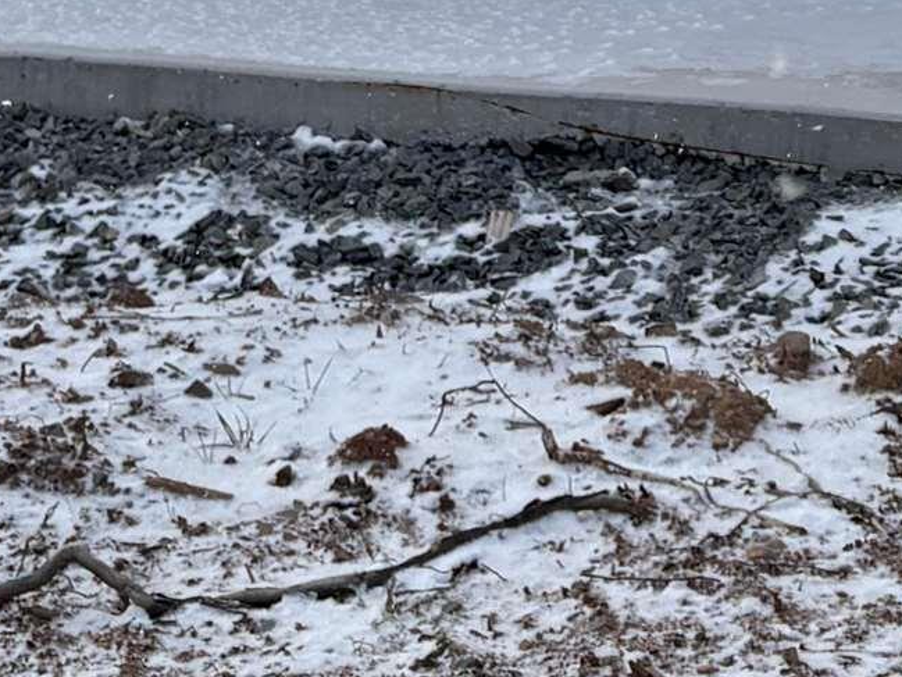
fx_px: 3206
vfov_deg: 10.9
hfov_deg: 15.8
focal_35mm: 123
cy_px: -724
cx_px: 809
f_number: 1.6
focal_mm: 5.96
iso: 50
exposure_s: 1/2075
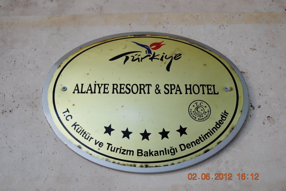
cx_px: 143
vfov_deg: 37.0
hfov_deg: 53.1
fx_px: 286
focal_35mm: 36
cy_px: 96
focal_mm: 24
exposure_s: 1/60
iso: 200
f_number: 4.5
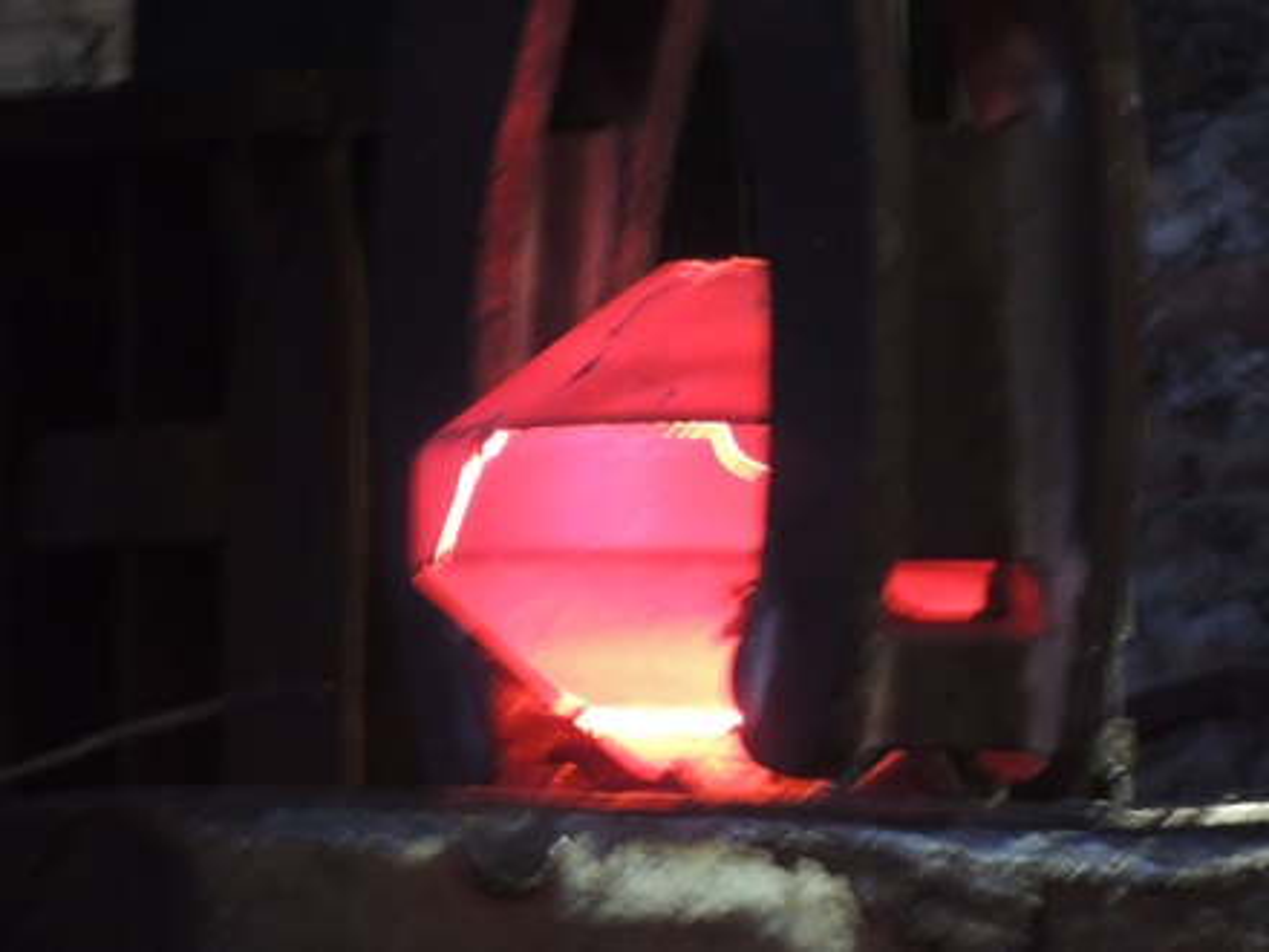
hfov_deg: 3.6
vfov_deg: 2.7
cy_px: 476
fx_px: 20163
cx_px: 634
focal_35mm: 550
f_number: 4.9
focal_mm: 98.1
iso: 800
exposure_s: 1/13
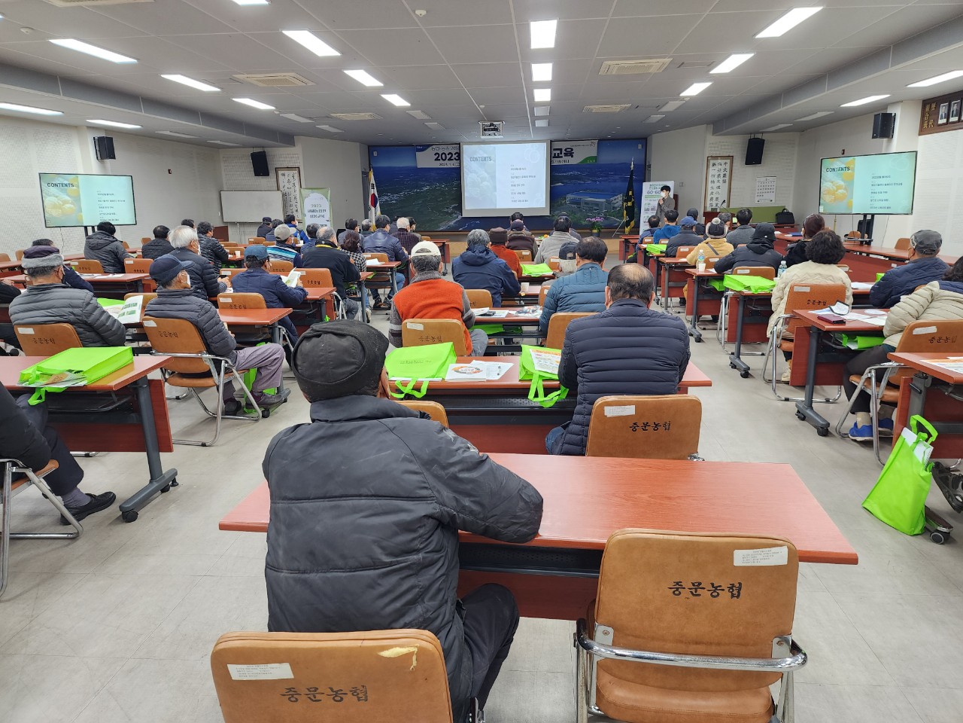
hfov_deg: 73.9
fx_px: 640
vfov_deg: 58.9
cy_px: 362
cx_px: 482
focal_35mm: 23
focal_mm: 6.4
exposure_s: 1/60.2
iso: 125
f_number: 1.8
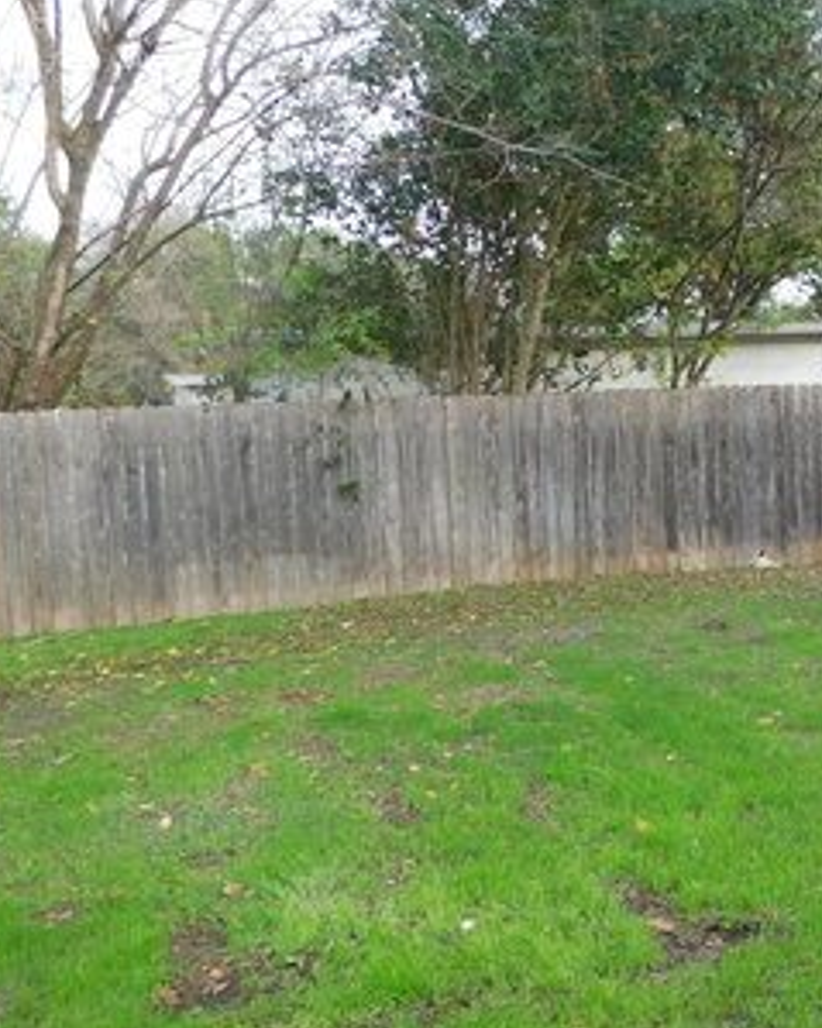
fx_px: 1460
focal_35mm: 48
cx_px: 942
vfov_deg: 38.8
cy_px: 547
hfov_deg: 28.1
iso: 125
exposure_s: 1/200
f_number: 3
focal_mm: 4
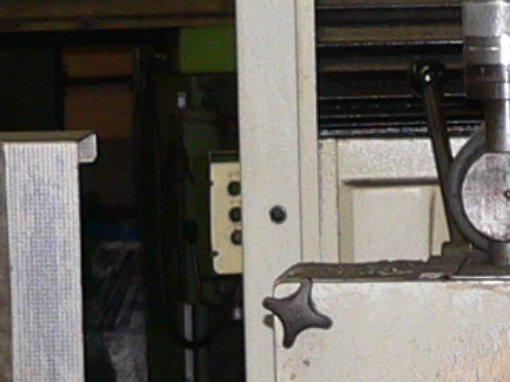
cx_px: 694
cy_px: 461
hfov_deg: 6.6
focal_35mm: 299
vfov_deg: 5.0
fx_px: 4405
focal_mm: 7.1
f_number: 2.8
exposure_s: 1/60
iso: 100
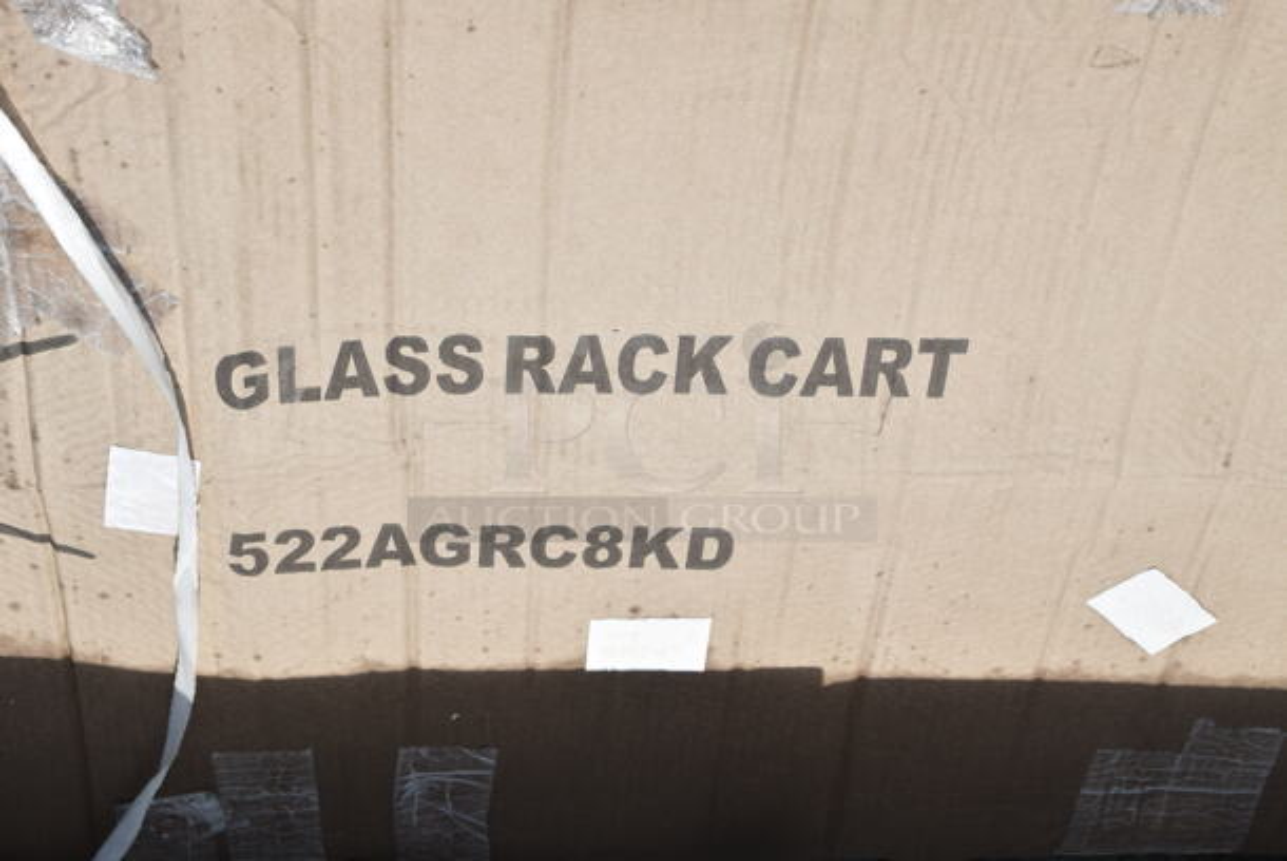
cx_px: 644
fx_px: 2576
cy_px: 430
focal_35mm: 72
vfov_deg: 19.0
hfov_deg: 28.0
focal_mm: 48
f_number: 10
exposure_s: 1/250
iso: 100
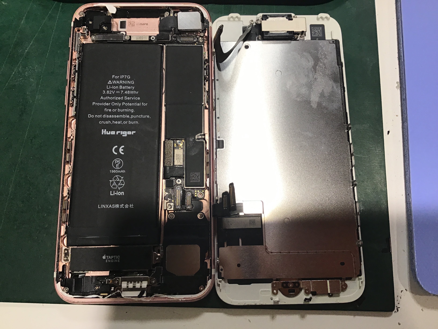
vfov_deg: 45.4
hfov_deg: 58.4
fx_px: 392
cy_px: 164
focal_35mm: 31
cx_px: 219
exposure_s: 1/40
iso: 32
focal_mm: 3.3
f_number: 2.4
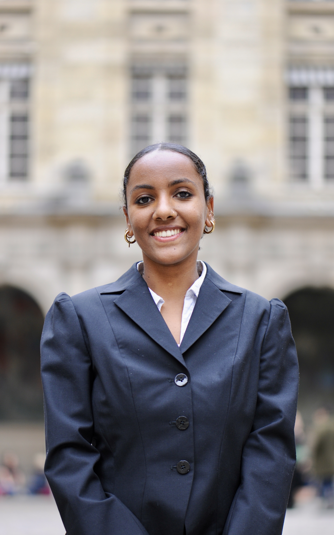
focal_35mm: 108
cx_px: 169
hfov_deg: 12.1
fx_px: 1573
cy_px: 267
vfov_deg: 19.3
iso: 360
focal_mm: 105
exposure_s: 1/160
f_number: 2.8
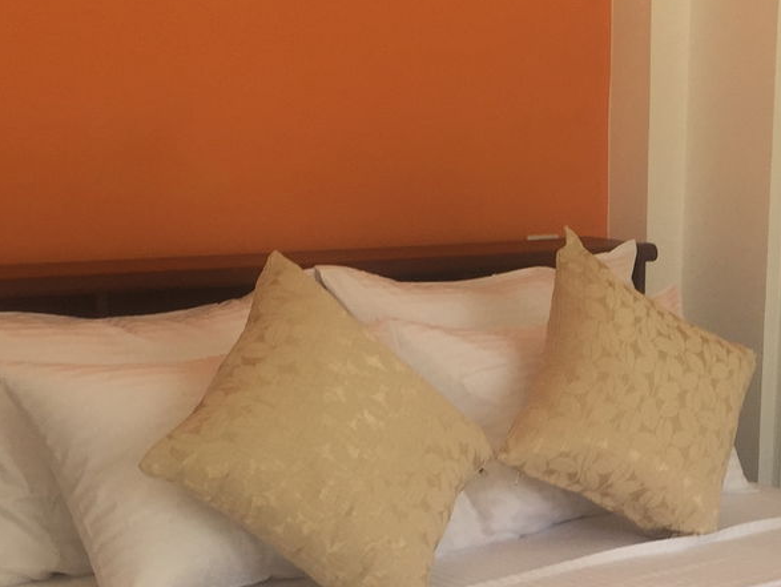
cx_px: 677
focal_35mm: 79
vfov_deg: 18.2
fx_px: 1783
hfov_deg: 24.1
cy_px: 587
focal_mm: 4.15
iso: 40
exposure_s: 1/100
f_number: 2.2
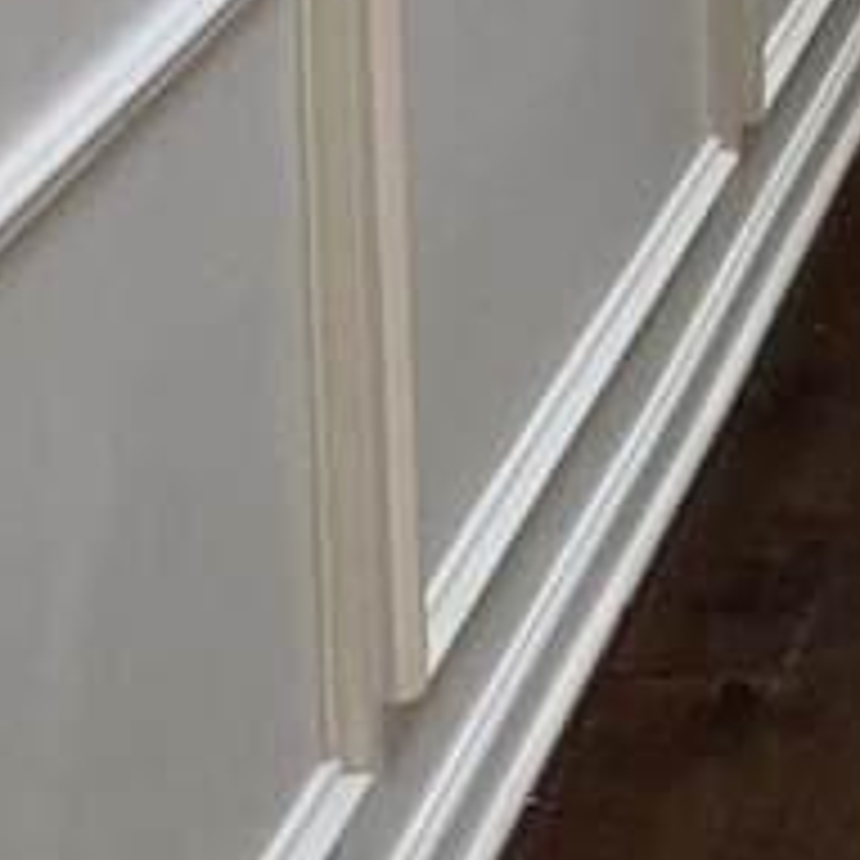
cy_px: -648
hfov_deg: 10.2
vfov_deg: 10.7
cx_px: 1860
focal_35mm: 154
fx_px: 4329
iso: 250
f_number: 1.6
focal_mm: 5.96
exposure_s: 1/120
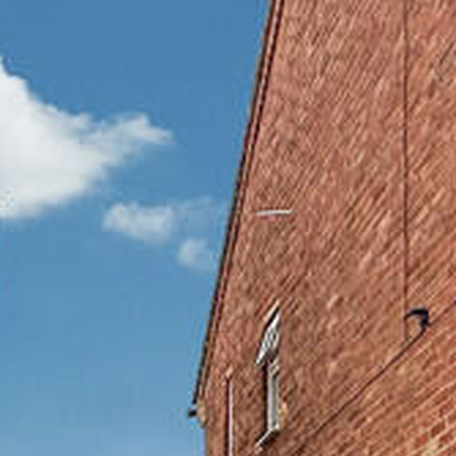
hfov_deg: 17.1
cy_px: 603
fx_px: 1133
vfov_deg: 20.6
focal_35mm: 76
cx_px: -445
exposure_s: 1/1200
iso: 50
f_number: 2.2
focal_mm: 2.22
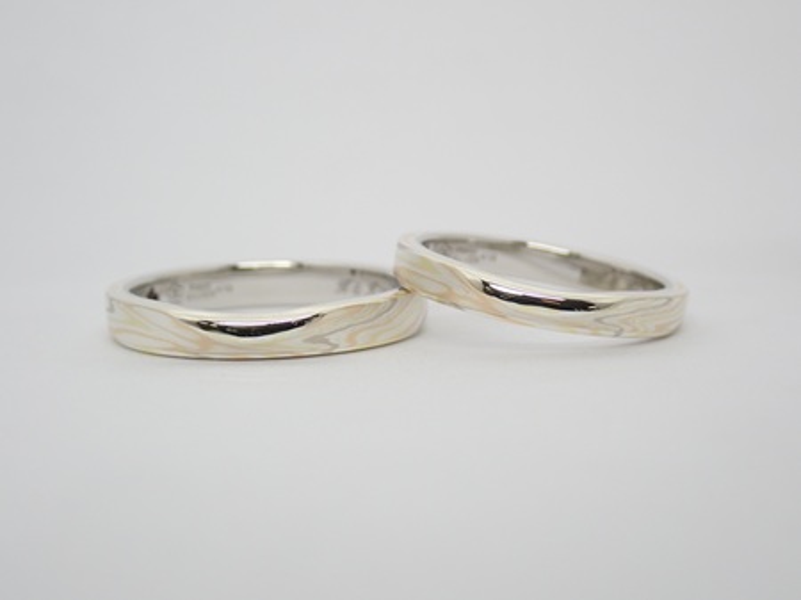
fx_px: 1781
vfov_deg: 19.1
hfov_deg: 25.3
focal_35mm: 77
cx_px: 400
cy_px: 300
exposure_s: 1/125
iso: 200
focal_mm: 13.65
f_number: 4.1
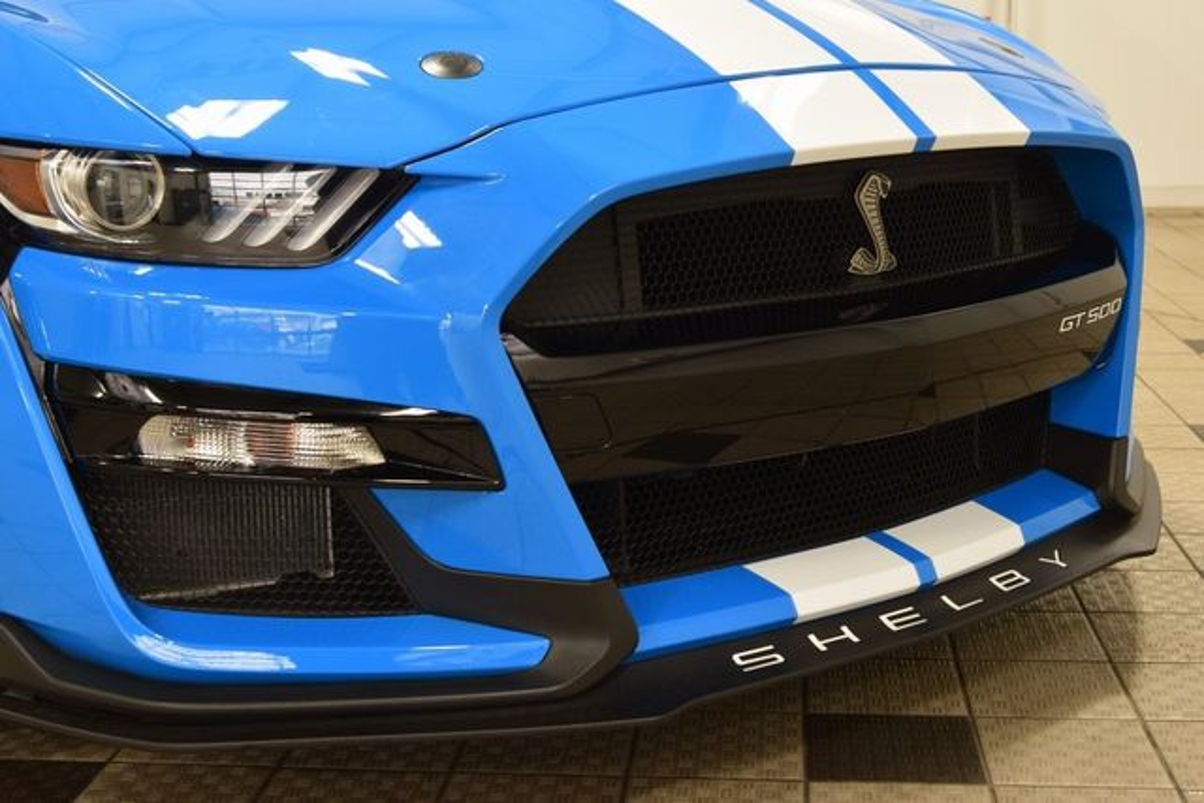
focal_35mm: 52
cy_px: 402
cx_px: 602
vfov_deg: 25.8
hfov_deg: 37.8
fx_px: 1756
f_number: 6.3
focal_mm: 35
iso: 400
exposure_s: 1/15
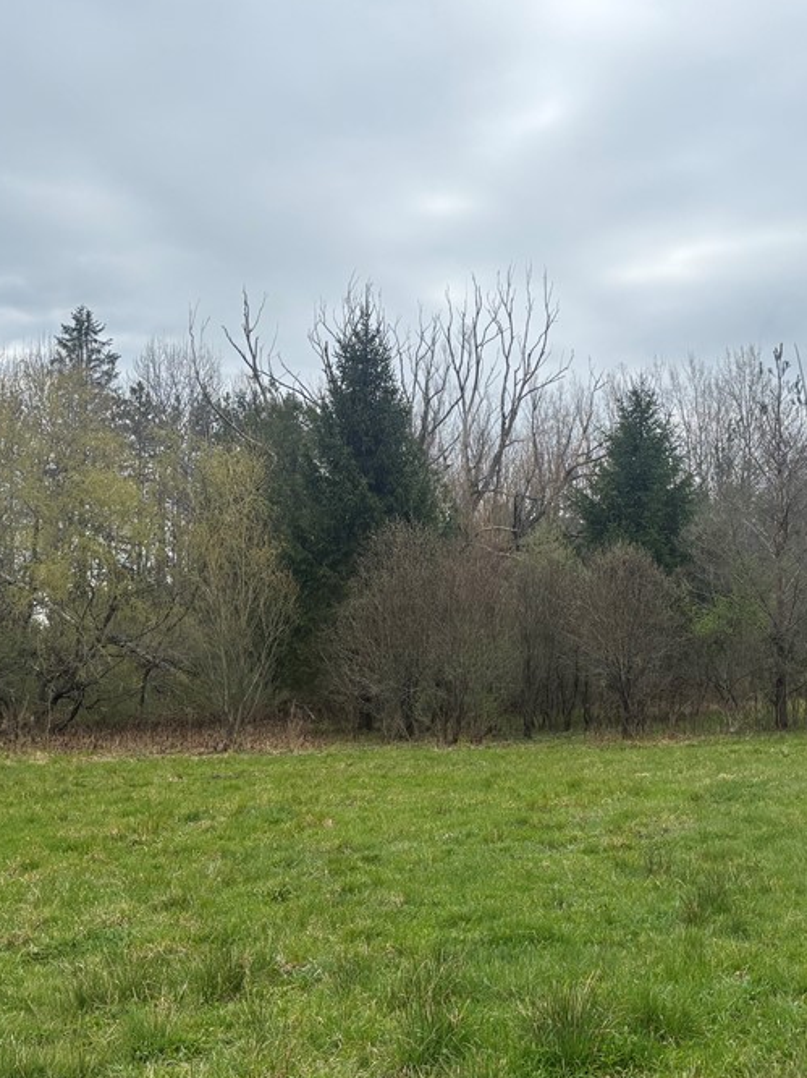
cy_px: 575
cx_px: 472
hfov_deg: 35.8
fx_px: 1244
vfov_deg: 46.8
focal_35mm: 40
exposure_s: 1/2710
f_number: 1.6
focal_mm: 5.96
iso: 50
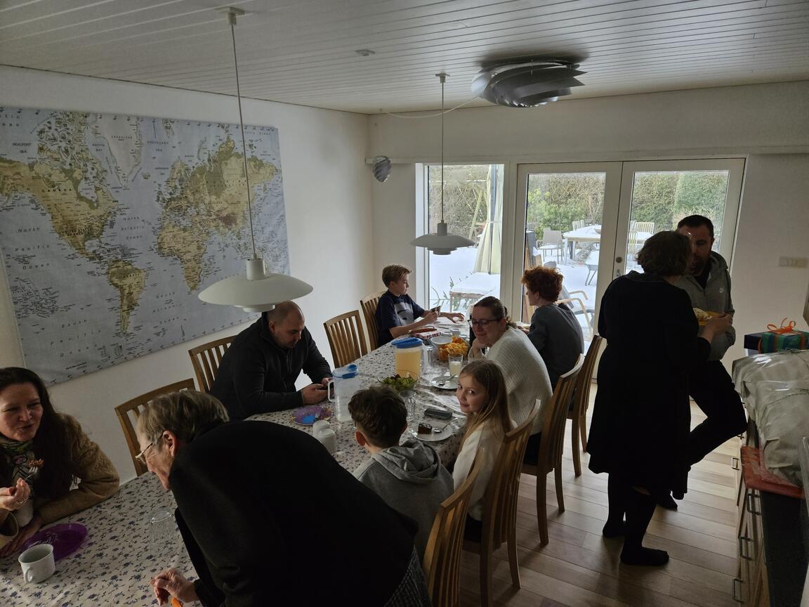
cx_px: 404
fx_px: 538
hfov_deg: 73.9
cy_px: 304
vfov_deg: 58.9
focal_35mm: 23
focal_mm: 5.4
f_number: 1.8
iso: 50
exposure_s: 1/180
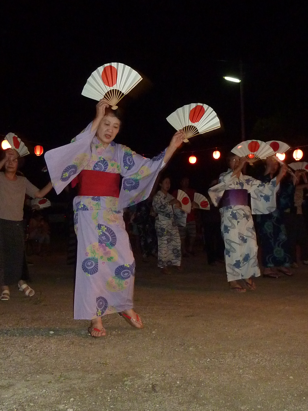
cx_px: 154
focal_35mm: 45
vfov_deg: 42.1
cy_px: 206
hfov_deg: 32.2
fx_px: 534
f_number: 3.3
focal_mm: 4.1
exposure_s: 1/30
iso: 400
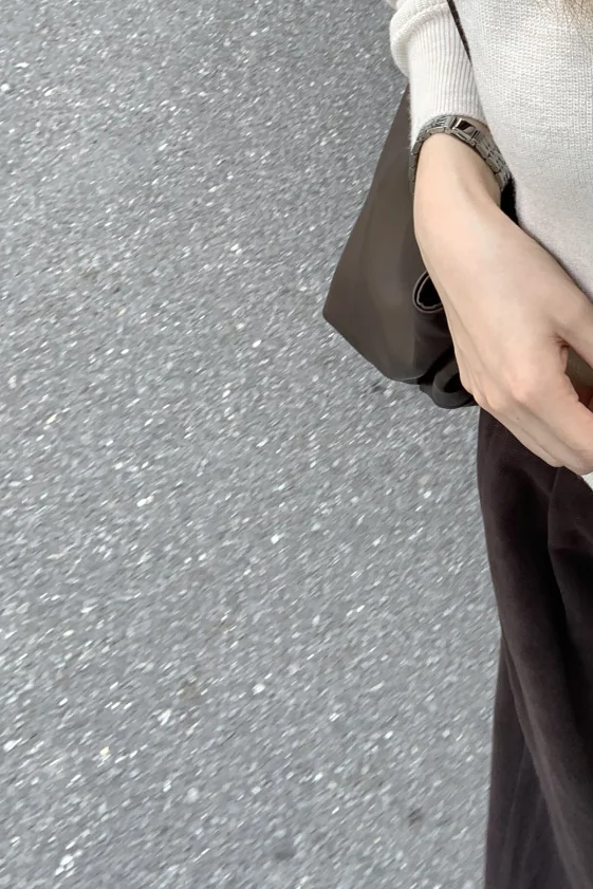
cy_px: 225
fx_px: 1408
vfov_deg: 34.3
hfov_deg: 23.2
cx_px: 535
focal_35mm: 57
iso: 16
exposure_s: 1/140
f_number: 2.2
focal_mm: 2.87
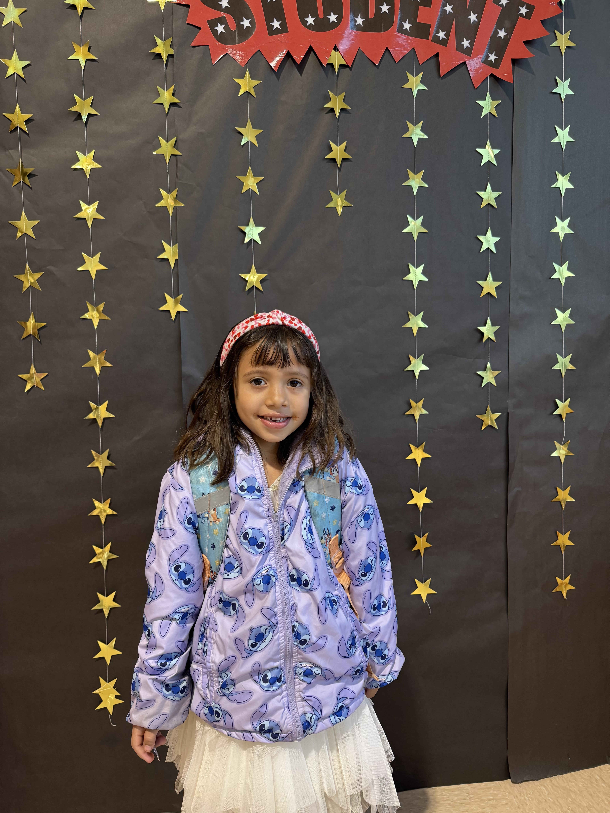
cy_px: 406
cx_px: 305
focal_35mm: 24
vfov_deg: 71.6
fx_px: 564
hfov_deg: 56.8
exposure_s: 1/120
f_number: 1.78
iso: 200
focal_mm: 6.76
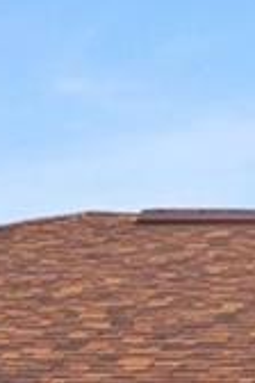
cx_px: 228
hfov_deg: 9.1
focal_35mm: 150
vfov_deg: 12.3
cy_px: 727
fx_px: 1595
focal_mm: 10.5
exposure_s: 1/250
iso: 100
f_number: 8
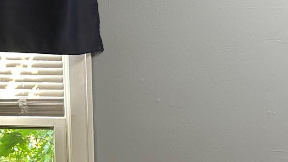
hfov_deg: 23.3
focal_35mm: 91
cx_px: 187
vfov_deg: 12.4
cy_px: 267
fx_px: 695
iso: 160
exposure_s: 1/60
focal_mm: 6.86
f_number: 1.78
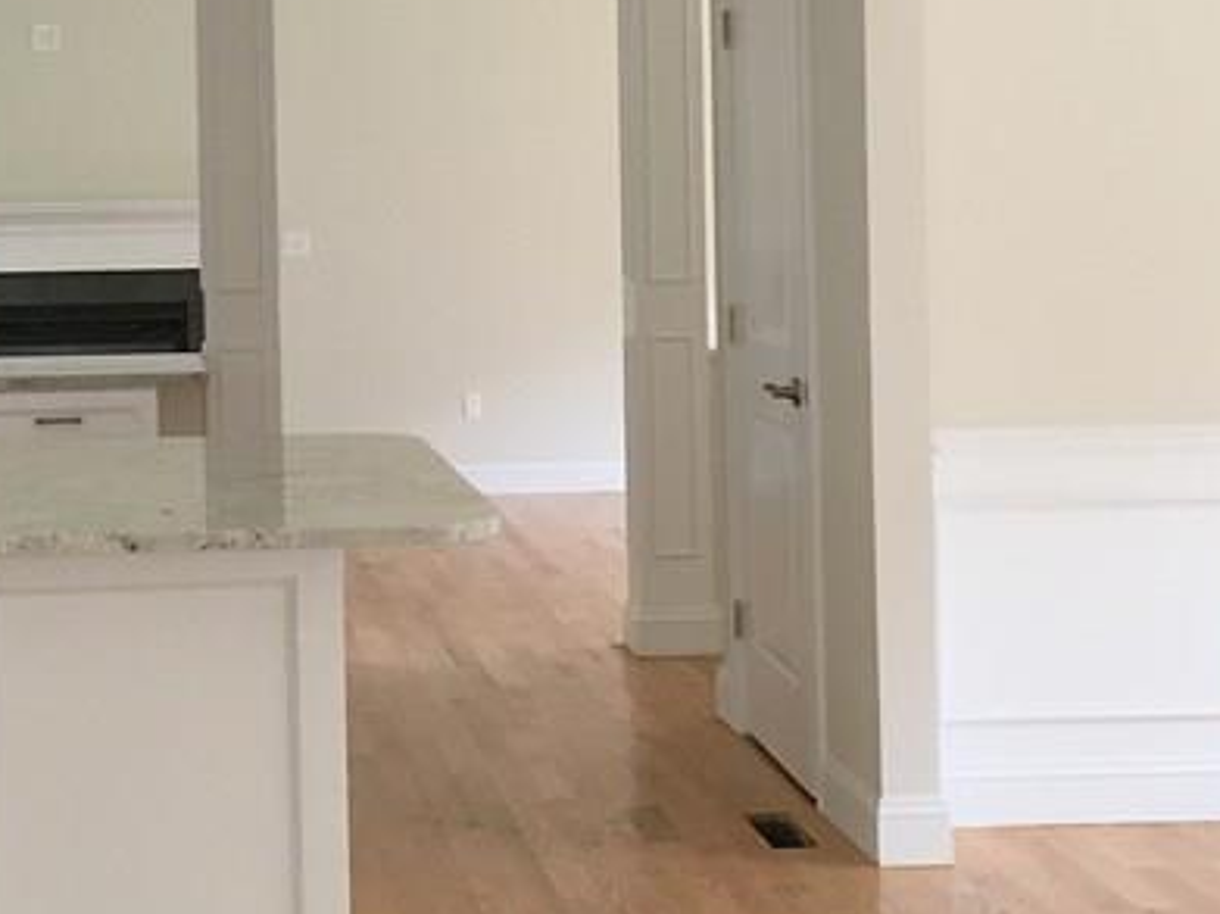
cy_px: 200
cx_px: 256
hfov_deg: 25.3
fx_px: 2678
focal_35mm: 76
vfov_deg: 19.2
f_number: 2.2
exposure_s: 1/30
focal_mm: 4.15
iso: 100
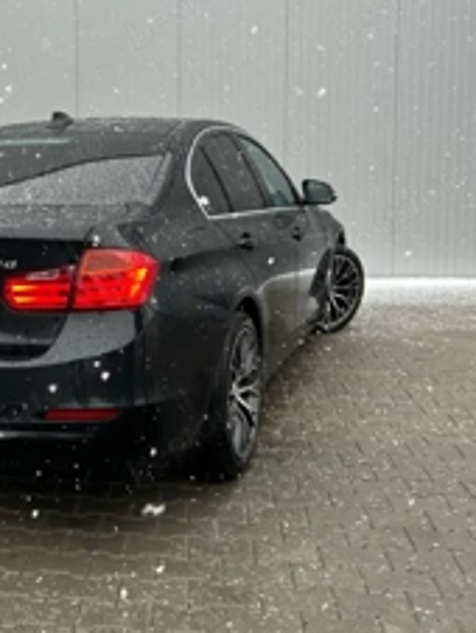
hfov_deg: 30.6
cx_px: 81
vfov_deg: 40.9
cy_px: 235
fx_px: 842
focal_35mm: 46
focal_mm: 5.7
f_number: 1.5
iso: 40
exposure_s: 1/210
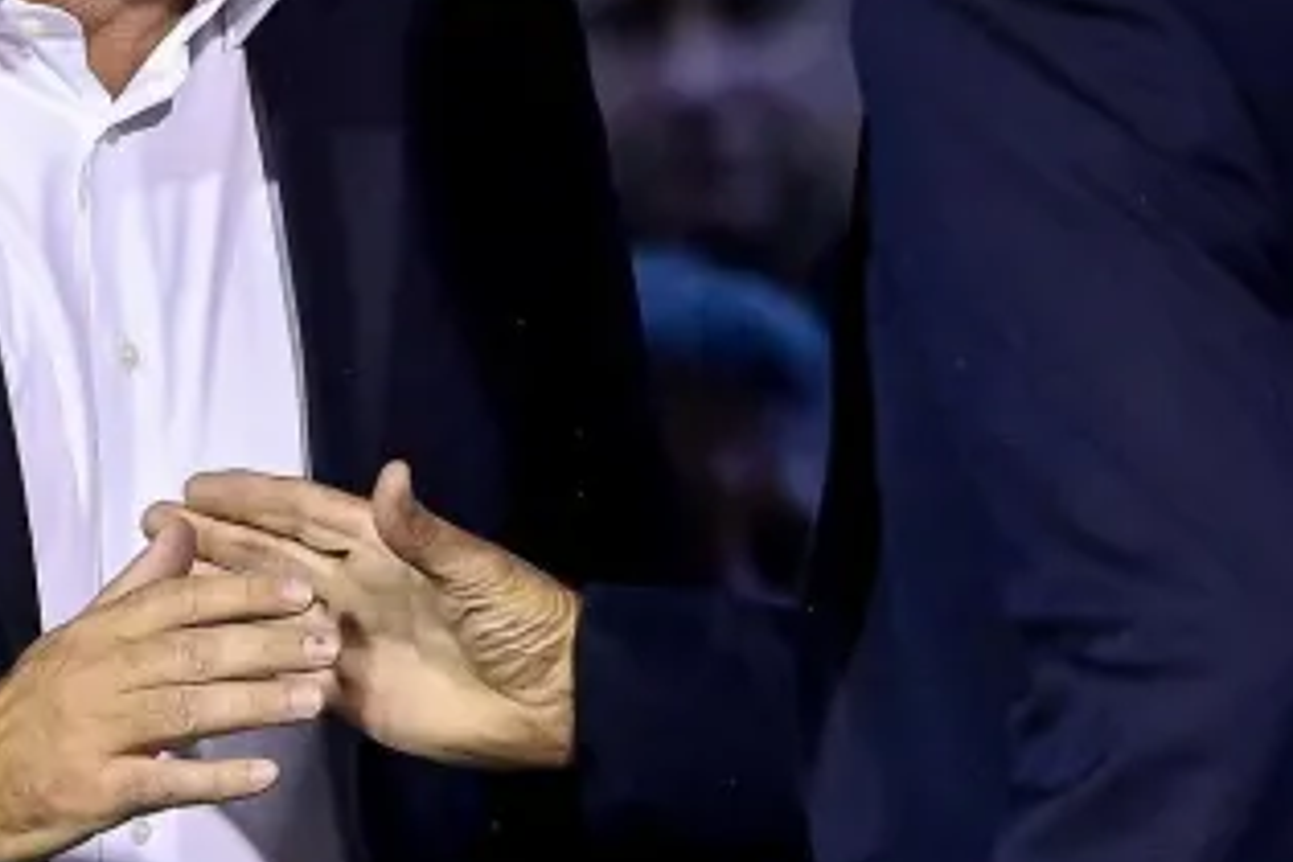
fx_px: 34657
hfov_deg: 2.1
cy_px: 224
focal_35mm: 965
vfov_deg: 1.4
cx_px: 115
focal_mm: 400
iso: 5000
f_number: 2.8
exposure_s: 1/640
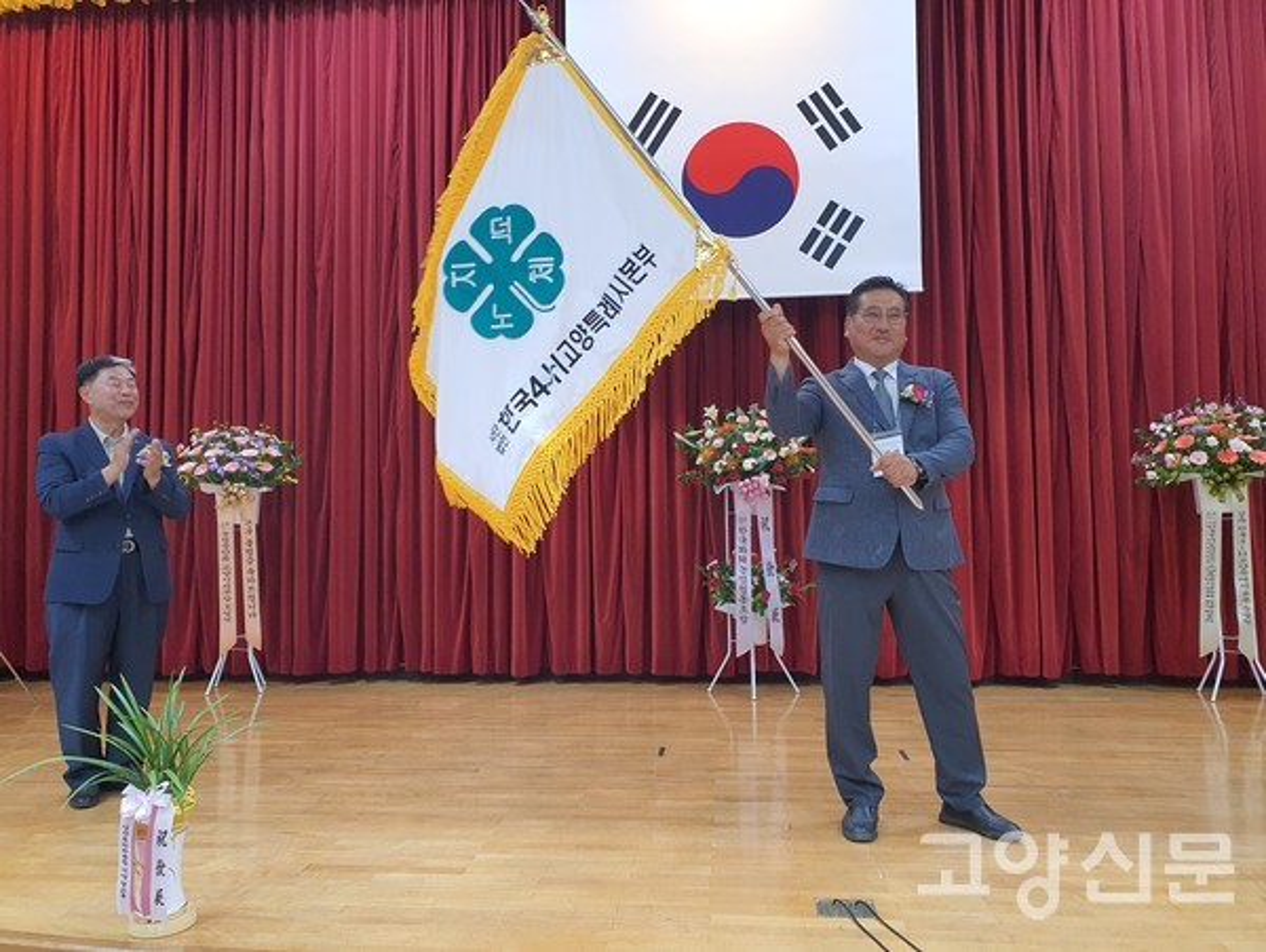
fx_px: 952
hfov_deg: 67.3
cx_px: 633
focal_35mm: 26
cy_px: 476
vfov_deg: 53.1
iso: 200
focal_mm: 4.3
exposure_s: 1/120
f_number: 2.4
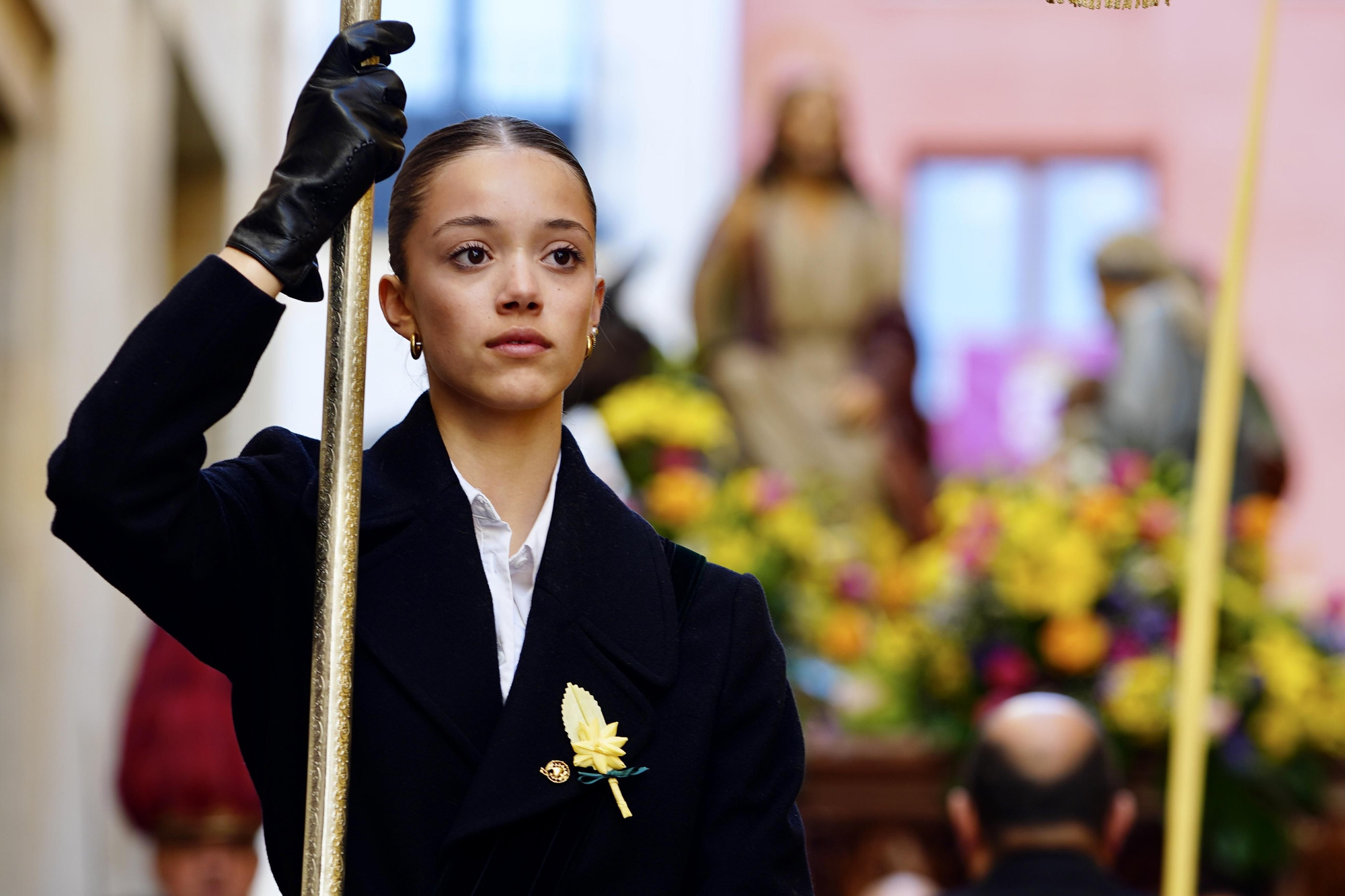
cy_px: 448
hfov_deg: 9.5
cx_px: 672
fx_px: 8106
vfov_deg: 6.3
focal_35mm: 217
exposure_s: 1/100
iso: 100
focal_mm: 145
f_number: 3.5
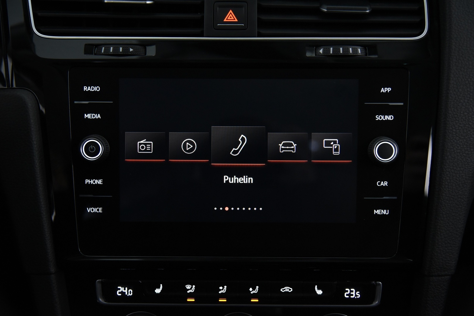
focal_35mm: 44
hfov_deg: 44.5
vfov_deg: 30.5
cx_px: 237
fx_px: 580
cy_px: 158
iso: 4000
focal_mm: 44
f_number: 4
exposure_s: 1/50
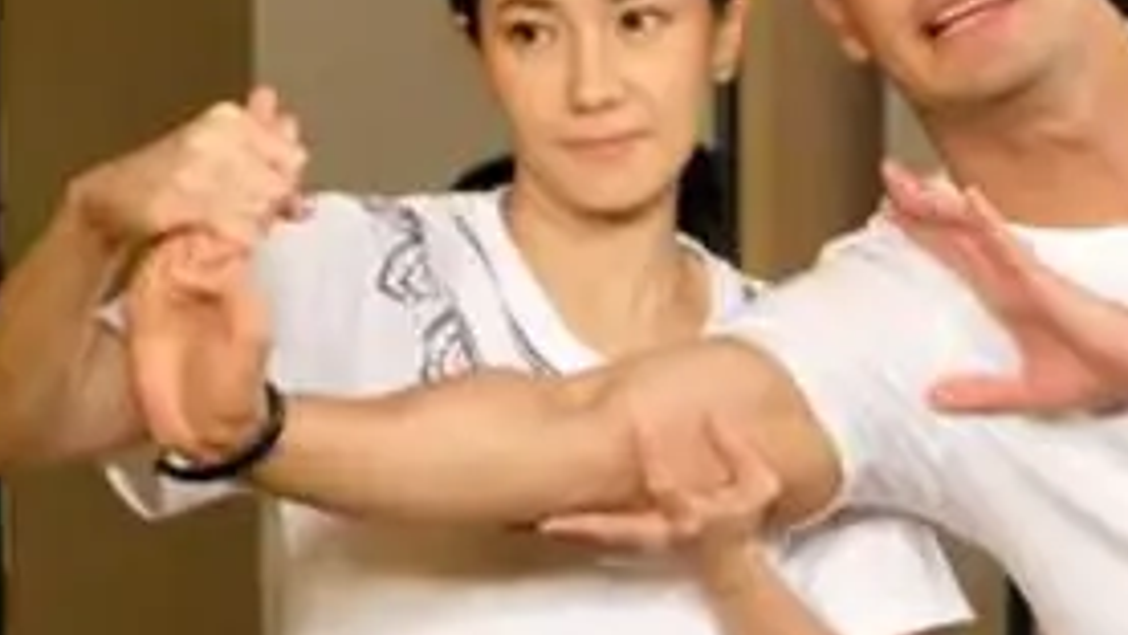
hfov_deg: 9.6
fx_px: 6612
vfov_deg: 5.5
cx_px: 1271
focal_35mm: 221
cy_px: 519
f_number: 5.6
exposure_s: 1/250
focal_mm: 50
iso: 12800
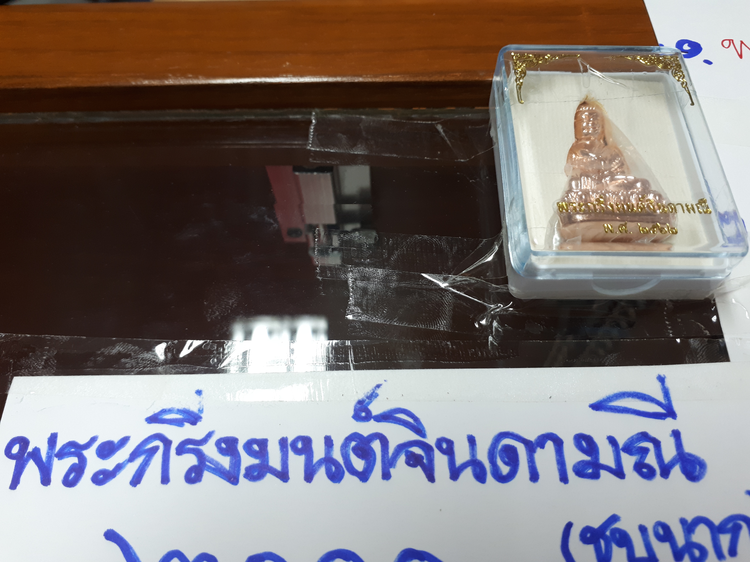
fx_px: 585
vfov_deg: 51.4
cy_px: 281
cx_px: 375
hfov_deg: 65.3
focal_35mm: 27
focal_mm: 3.6
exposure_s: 1/33
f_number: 1.9
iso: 125
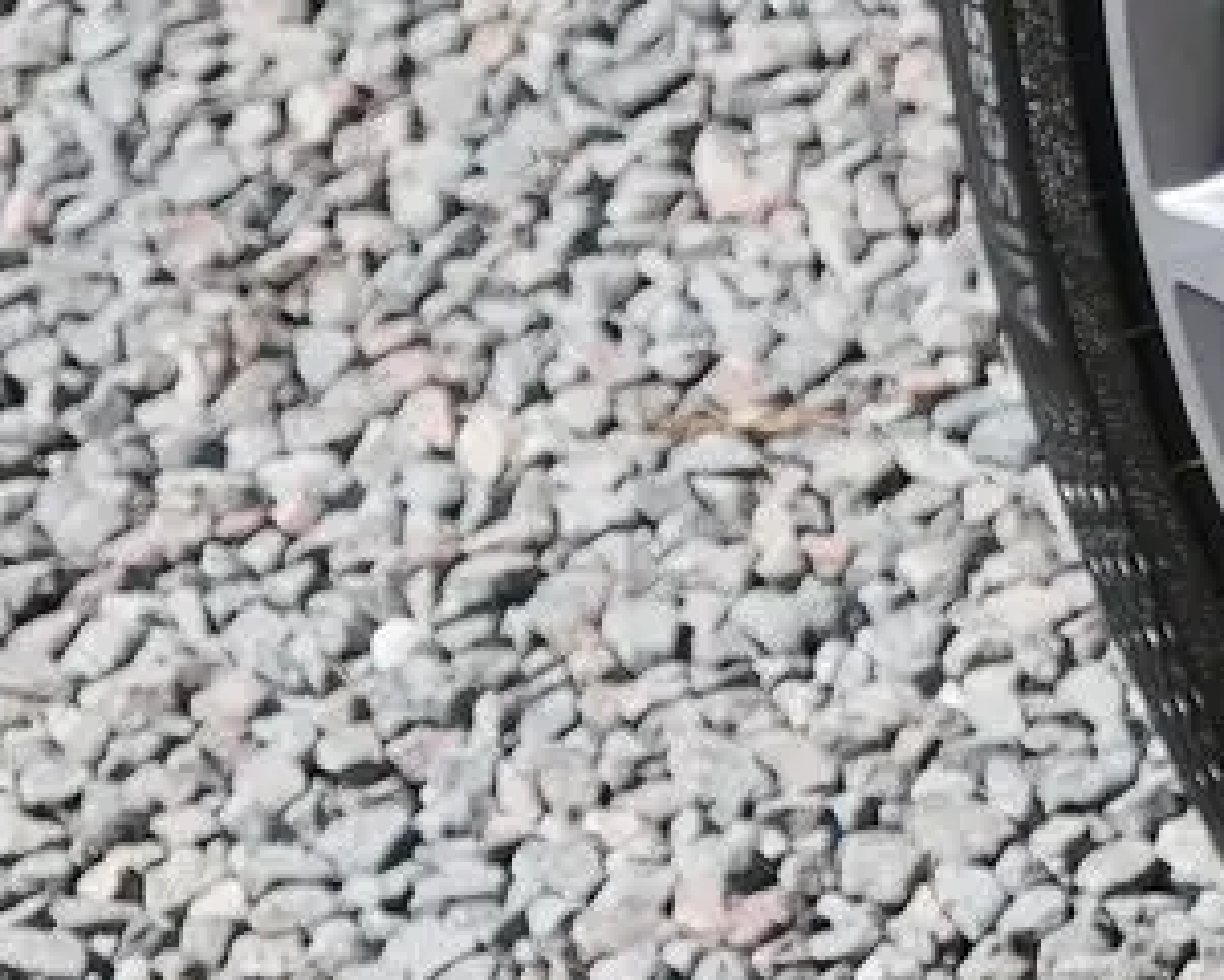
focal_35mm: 279
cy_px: 266
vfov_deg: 5.5
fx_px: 10110
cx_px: 2141
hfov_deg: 6.8
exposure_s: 1/550
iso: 320
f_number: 5.6
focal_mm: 52.7
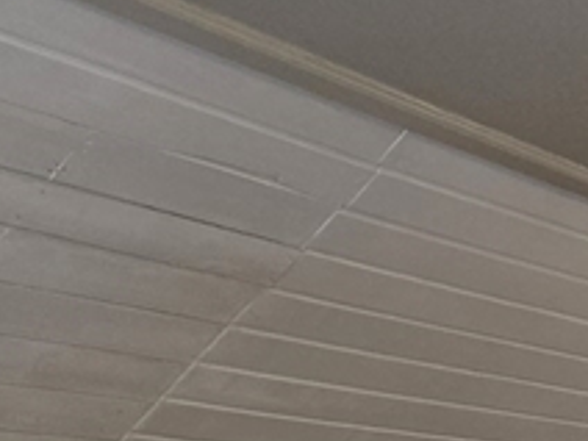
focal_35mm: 111
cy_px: 943
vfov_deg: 11.7
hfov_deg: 16.3
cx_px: 865
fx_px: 1885
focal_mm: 5.4
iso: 320
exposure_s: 1/120
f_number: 1.8
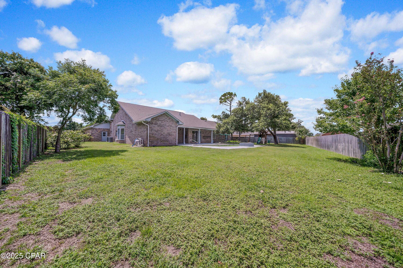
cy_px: 134
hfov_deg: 112.6
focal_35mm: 12
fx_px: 134
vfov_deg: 90.0
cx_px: 202
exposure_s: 1/1250
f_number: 5.6
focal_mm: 12
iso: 100
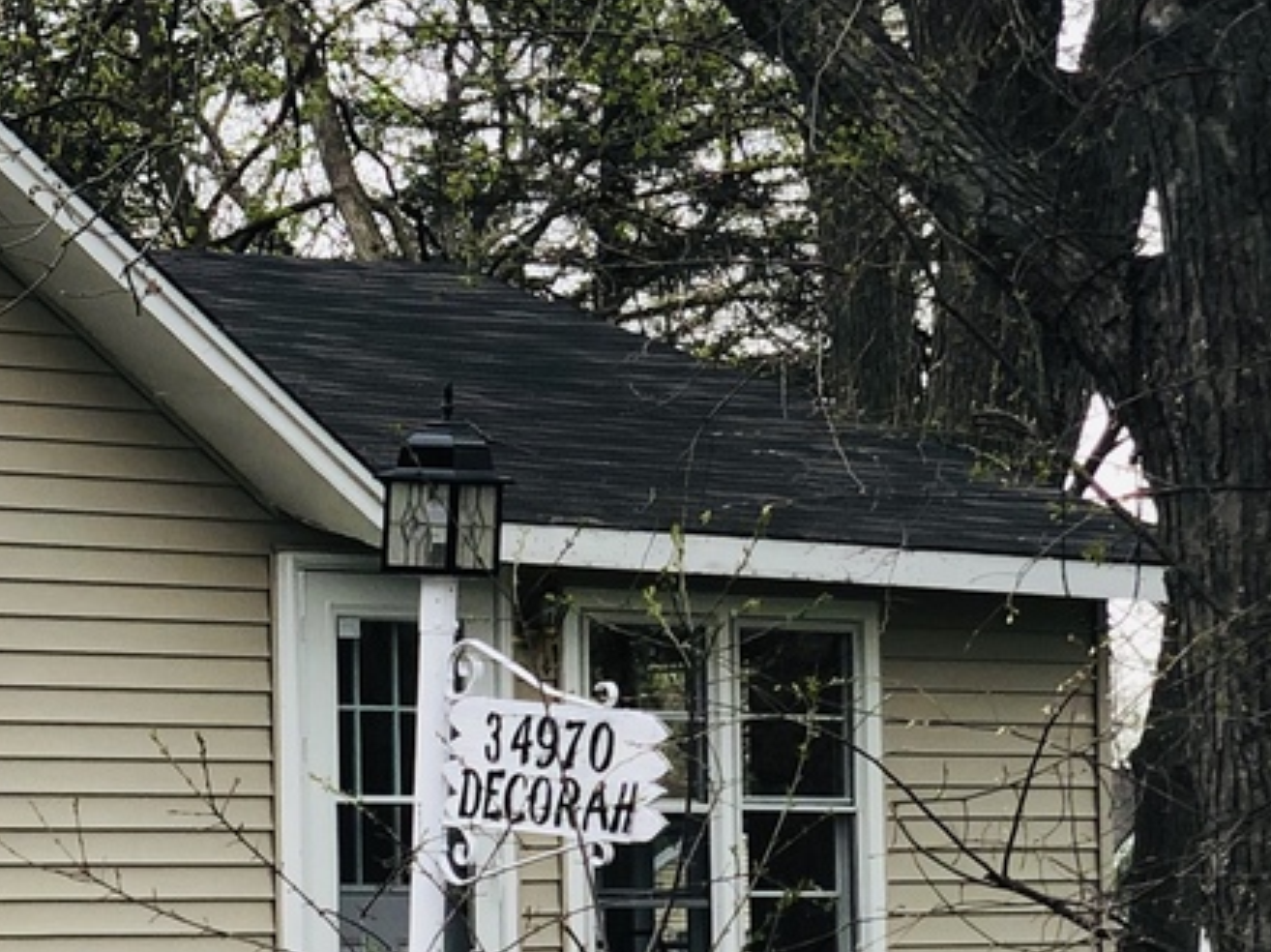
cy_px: 763
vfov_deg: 8.7
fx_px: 6275
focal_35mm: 171
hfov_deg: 11.1
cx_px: -711
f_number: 2.4
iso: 25
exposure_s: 1/120
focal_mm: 6
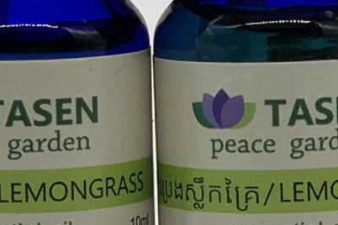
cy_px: 61
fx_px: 3230
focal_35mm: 344
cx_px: 290
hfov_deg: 6.0
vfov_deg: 4.0
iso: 16
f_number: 2.4
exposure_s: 1/129
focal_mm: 6
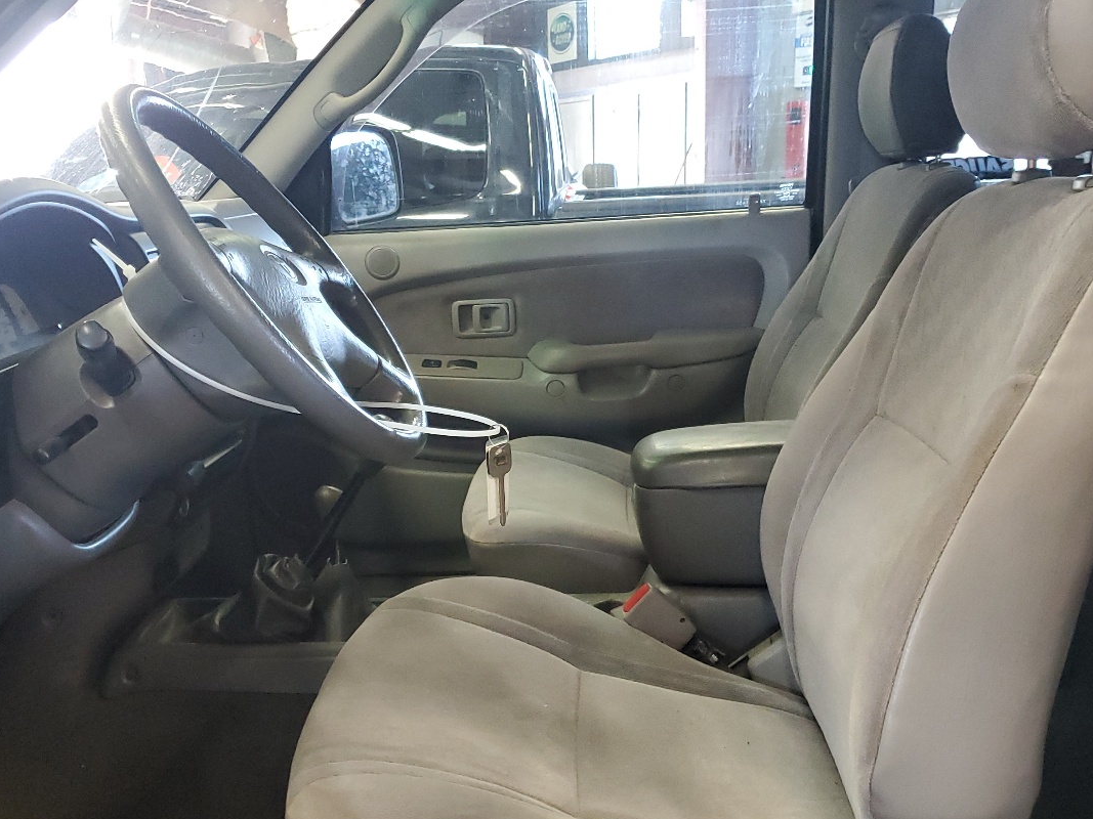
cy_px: 466
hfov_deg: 47.9
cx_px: 521
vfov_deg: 36.7
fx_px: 1231
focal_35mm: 39
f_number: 1.5
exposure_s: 1/60.2
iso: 344
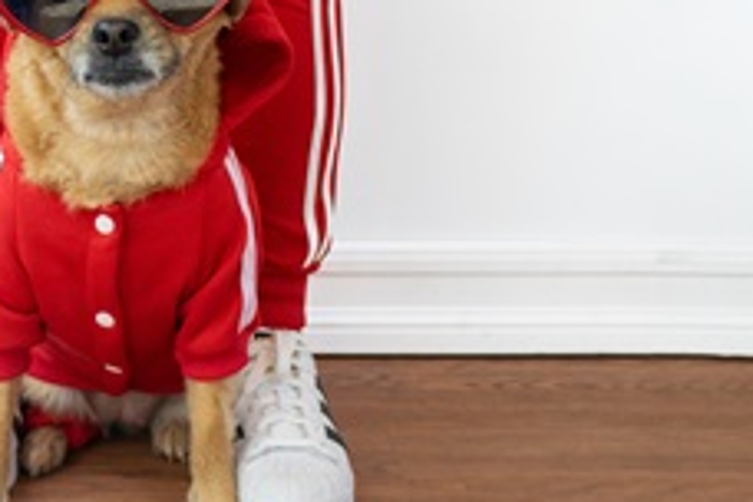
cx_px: 126
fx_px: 1359
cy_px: 251
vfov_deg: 20.9
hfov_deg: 30.1
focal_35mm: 65
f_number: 5
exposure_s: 1/100
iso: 250
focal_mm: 22
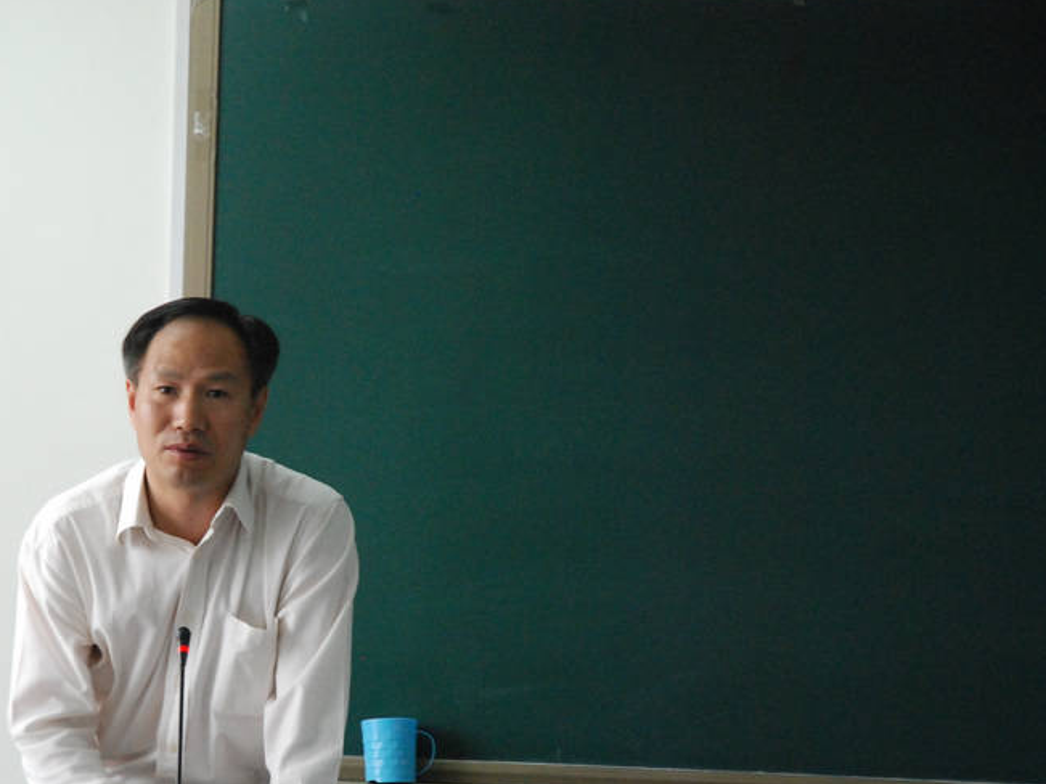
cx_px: 228
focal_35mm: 159
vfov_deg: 9.3
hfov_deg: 12.4
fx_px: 4804
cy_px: 480
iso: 1600
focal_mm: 70
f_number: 4.5
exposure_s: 1/80
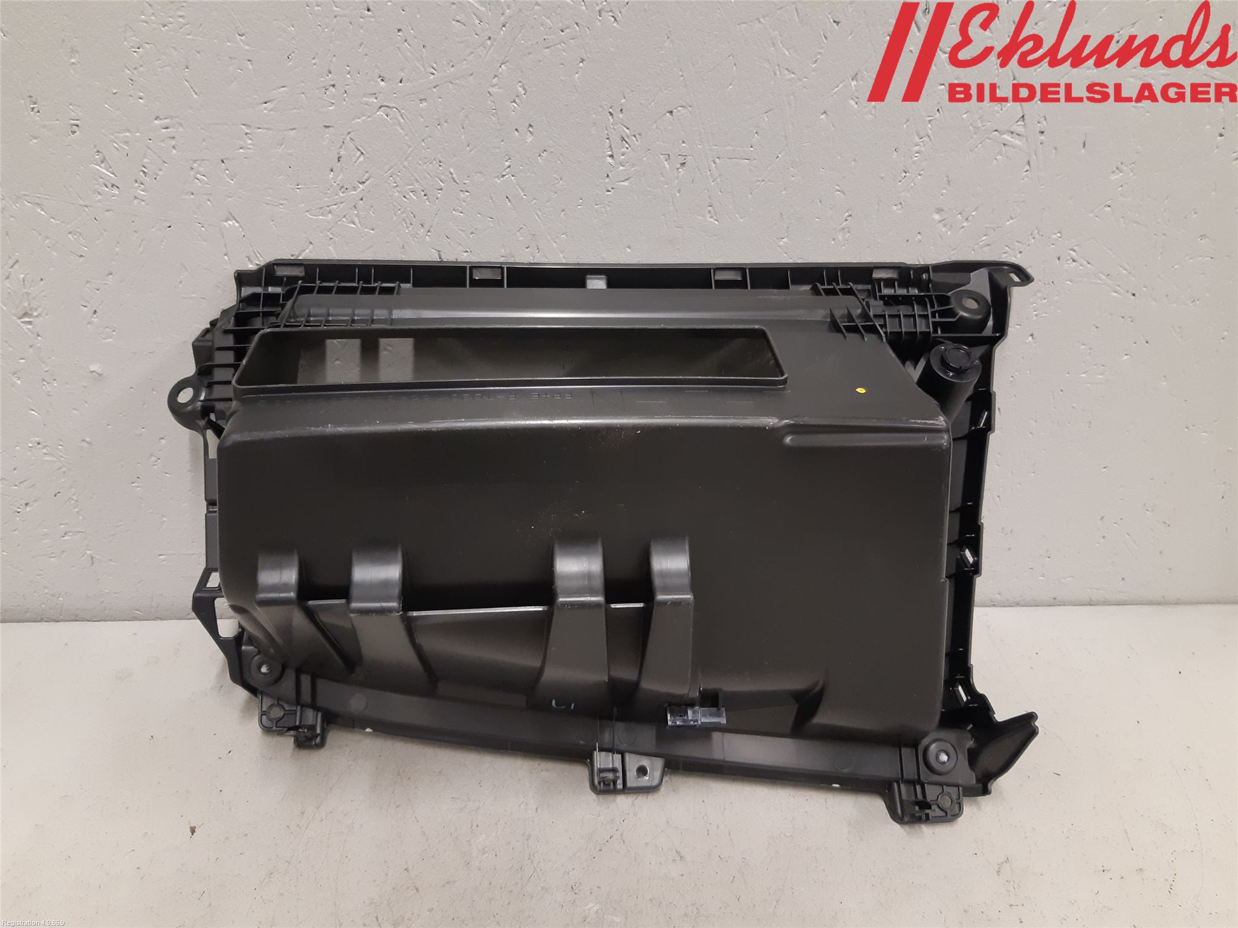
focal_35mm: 26
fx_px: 930
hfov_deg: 67.3
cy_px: 464
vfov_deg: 53.1
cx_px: 619
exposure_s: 1/50
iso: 200
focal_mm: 3.93
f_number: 1.7
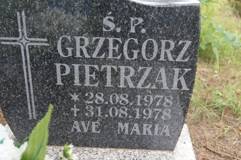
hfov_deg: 43.6
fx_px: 301
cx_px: 120
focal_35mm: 45
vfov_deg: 29.8
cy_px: 80
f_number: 5.6
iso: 200
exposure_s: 1/60
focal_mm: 30
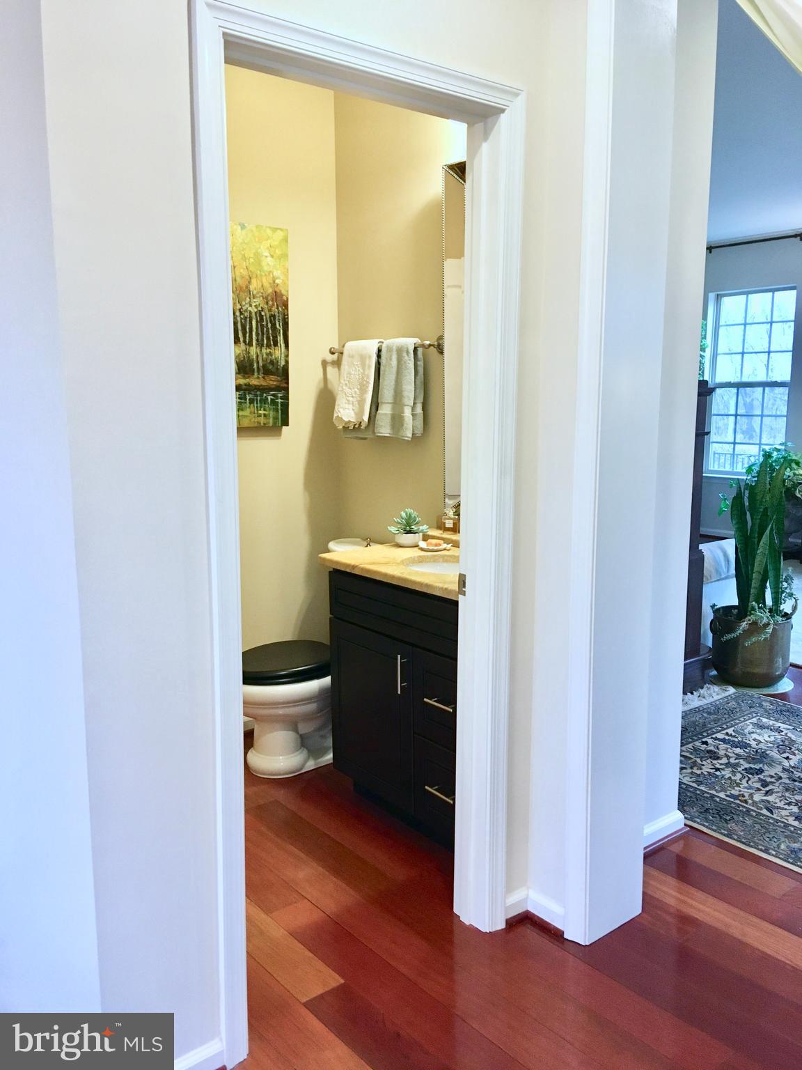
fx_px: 896
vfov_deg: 61.7
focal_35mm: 29
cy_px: 535
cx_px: 401
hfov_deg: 48.2
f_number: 2.2
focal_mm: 4.15
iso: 125
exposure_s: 1/30
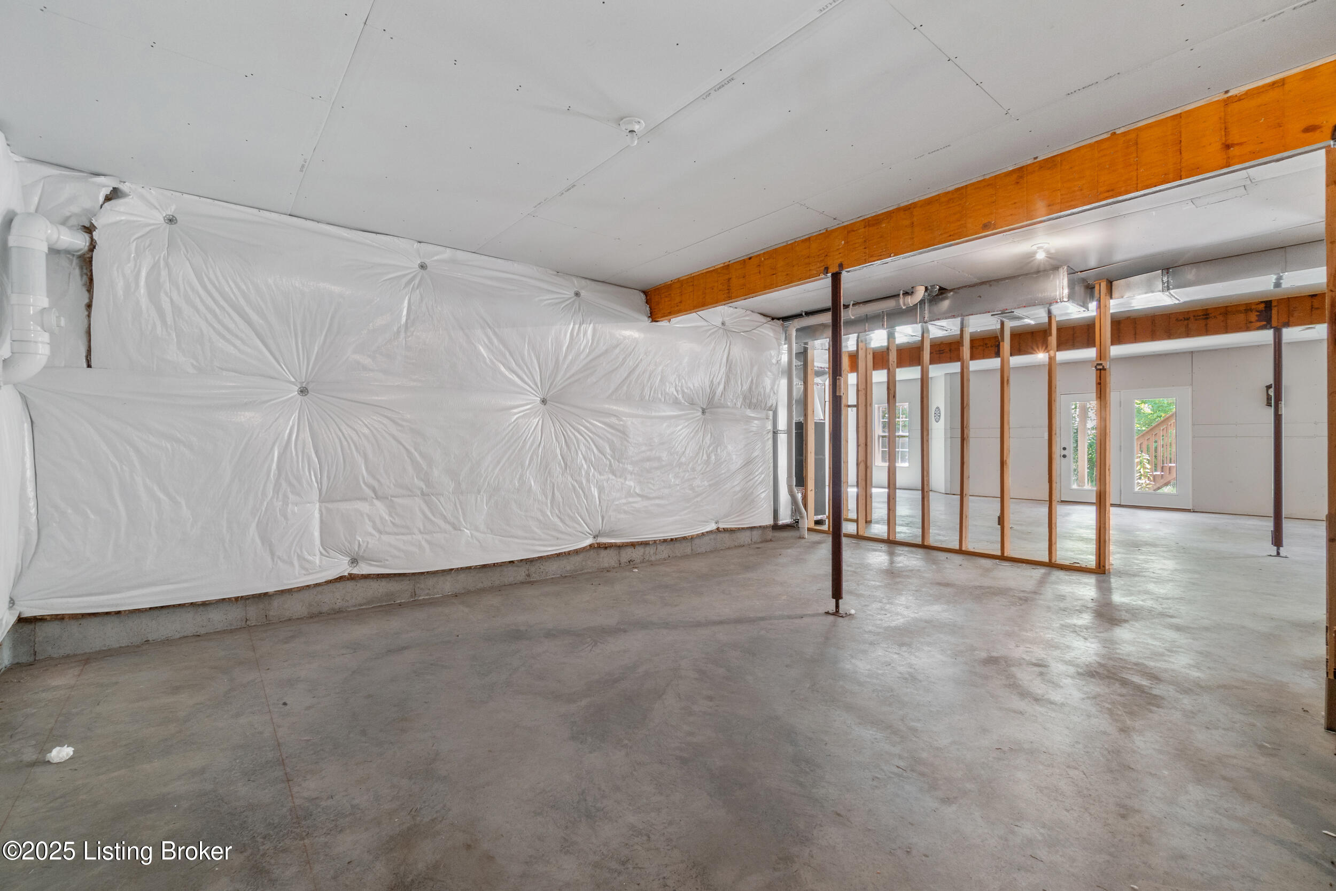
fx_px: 557
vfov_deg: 77.3
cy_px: 446
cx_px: 668
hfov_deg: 100.4
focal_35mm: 15
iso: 400
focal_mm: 10
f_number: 8
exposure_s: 2
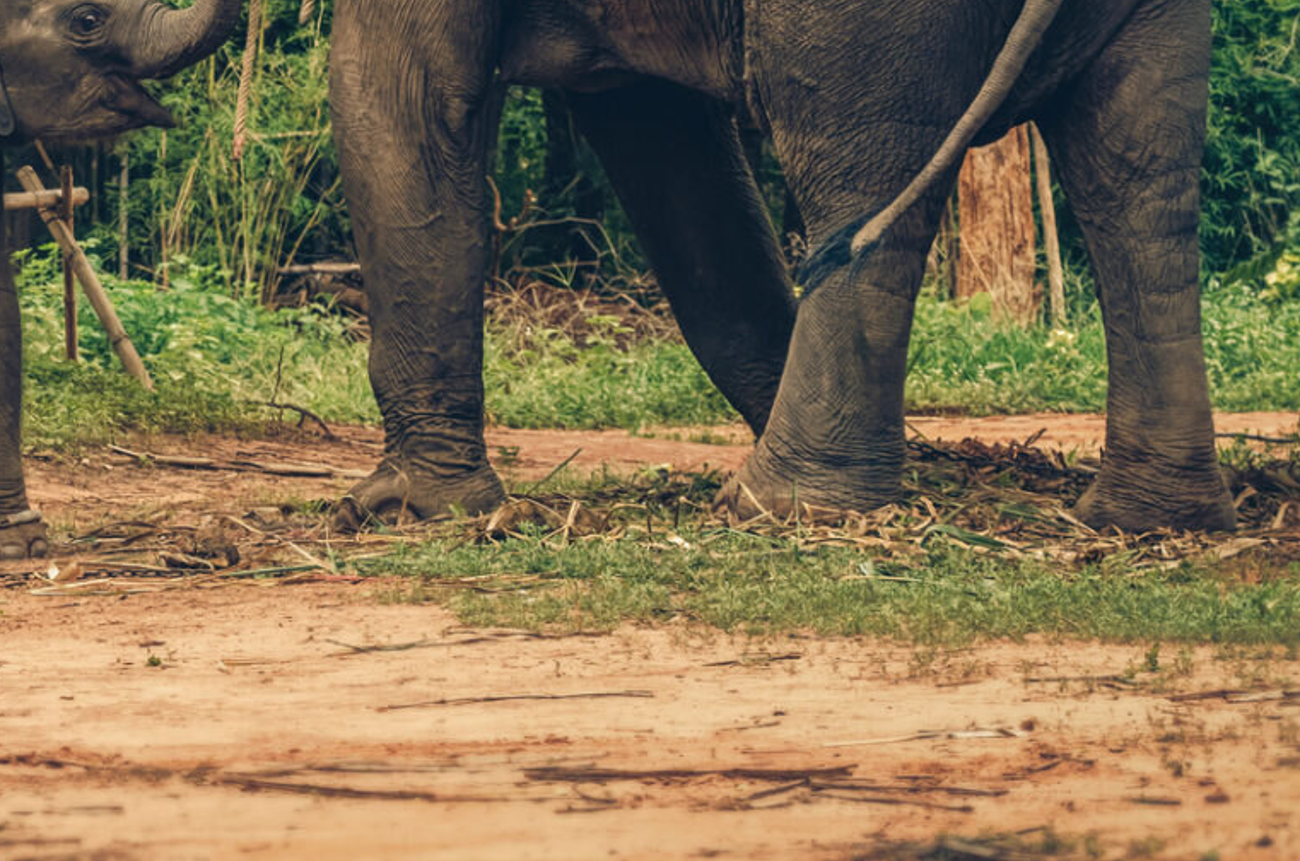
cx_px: -214
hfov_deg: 7.7
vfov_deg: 5.1
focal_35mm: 265
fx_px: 9549
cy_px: -56
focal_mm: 70
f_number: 4.5
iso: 400
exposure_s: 1/250
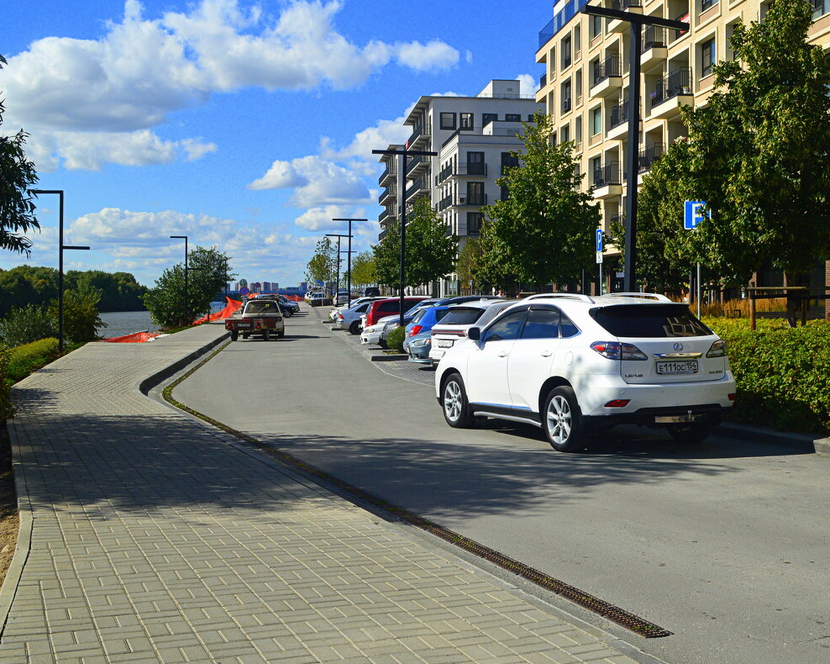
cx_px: 458
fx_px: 1007
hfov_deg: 44.7
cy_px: 330
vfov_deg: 36.5
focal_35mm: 41
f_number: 11
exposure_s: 1/500
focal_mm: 24
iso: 360
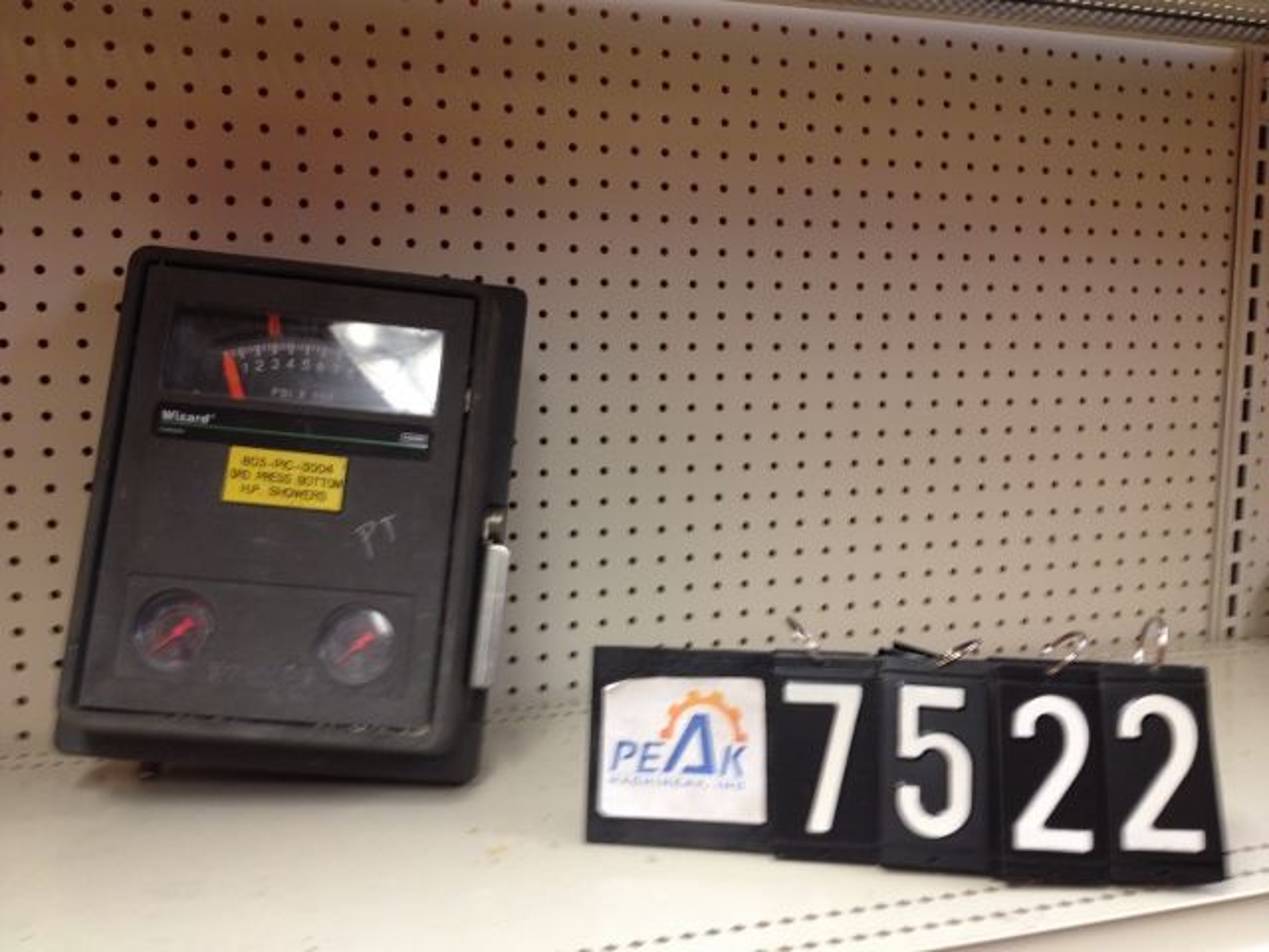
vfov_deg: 40.7
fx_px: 1283
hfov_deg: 52.6
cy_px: 476
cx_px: 634
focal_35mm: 35
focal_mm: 4.28
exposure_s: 1/20
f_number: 2.4
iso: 80
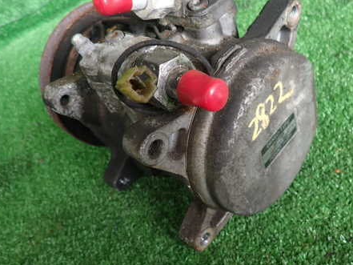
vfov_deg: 41.7
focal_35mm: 34
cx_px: 191
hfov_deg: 53.9
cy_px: 115
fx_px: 347
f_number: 2
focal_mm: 4.5
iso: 160
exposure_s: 1/60
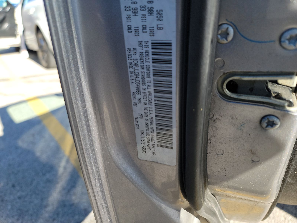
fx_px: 206
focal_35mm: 24
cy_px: 112
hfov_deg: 71.6
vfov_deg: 56.8
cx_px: 148
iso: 50
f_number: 1.8
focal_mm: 6.7
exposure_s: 1/258
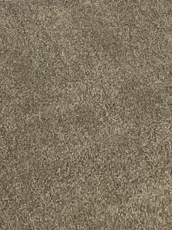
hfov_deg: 8.8
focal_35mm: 168
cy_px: -343
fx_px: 1115
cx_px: 12
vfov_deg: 10.1
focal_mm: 4.2
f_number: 1.6
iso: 100
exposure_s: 1/120
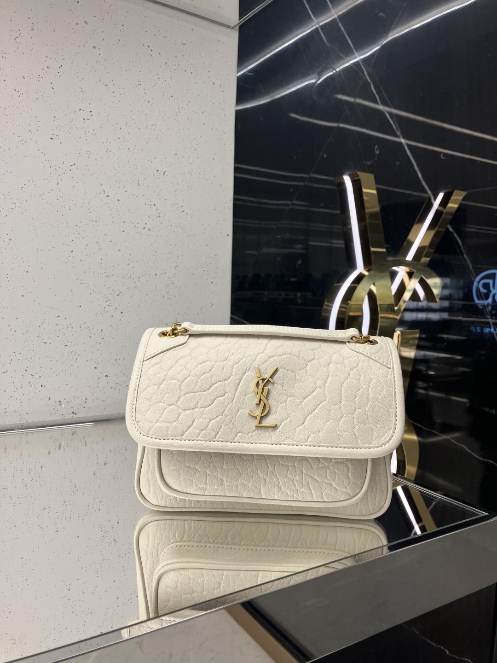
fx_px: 536
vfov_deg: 63.4
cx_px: 248
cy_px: 332
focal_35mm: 28
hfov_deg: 49.7
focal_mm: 3.99
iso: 64
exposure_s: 1/83
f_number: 1.8
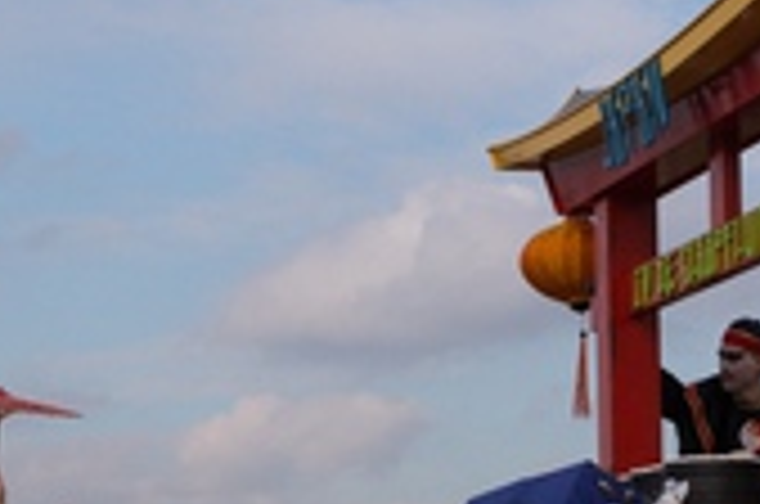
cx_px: 481
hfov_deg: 13.2
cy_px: 547
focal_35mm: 155
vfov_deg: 8.7
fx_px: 3276
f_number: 10
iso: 400
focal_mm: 35
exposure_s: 1/640
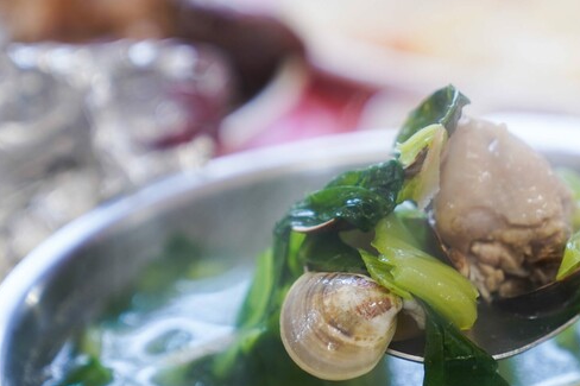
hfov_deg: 16.7
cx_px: 443
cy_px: 279
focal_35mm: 122
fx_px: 1965
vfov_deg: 11.2
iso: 320
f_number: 2.8
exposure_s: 1/80
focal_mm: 70
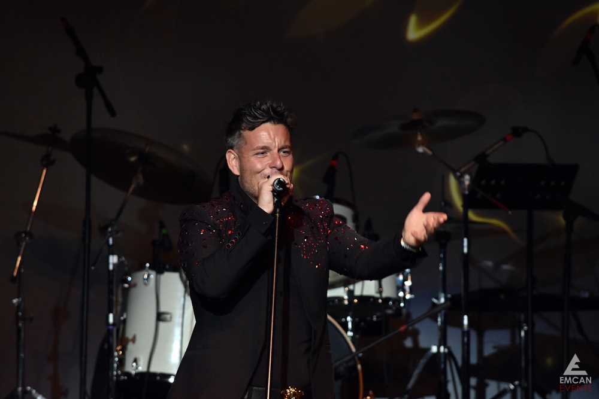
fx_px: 4867
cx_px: 300
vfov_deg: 4.7
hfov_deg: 7.0
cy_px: 200
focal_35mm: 292
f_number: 5.6
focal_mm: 195
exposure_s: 1/160
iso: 1600
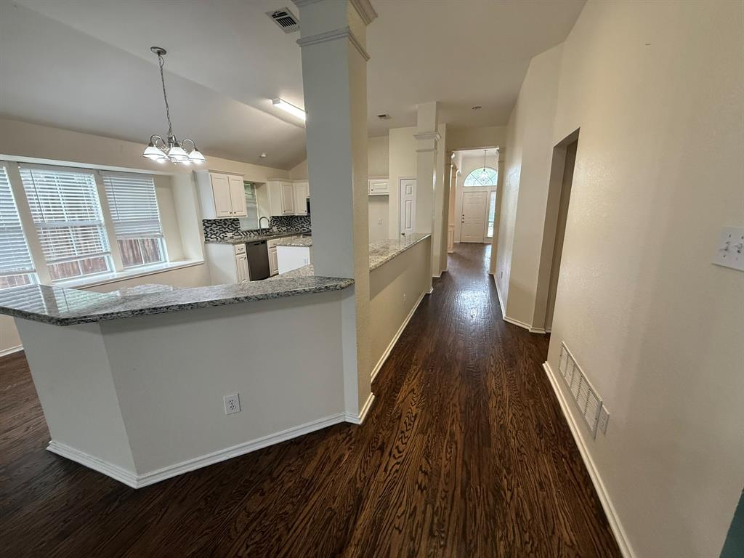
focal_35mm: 14
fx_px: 301
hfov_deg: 102.1
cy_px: 279
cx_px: 372
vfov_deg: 85.7
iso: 400
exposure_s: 1/120
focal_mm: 2.22
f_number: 2.2
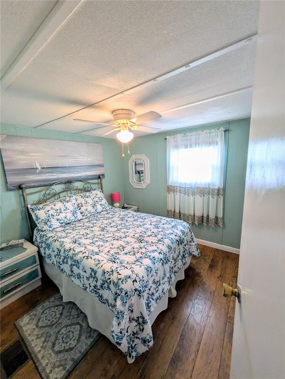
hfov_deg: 85.7
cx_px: 142
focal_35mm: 14
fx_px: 154
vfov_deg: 102.0
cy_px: 190
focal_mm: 1.83
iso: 278
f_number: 2.2
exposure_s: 1/120
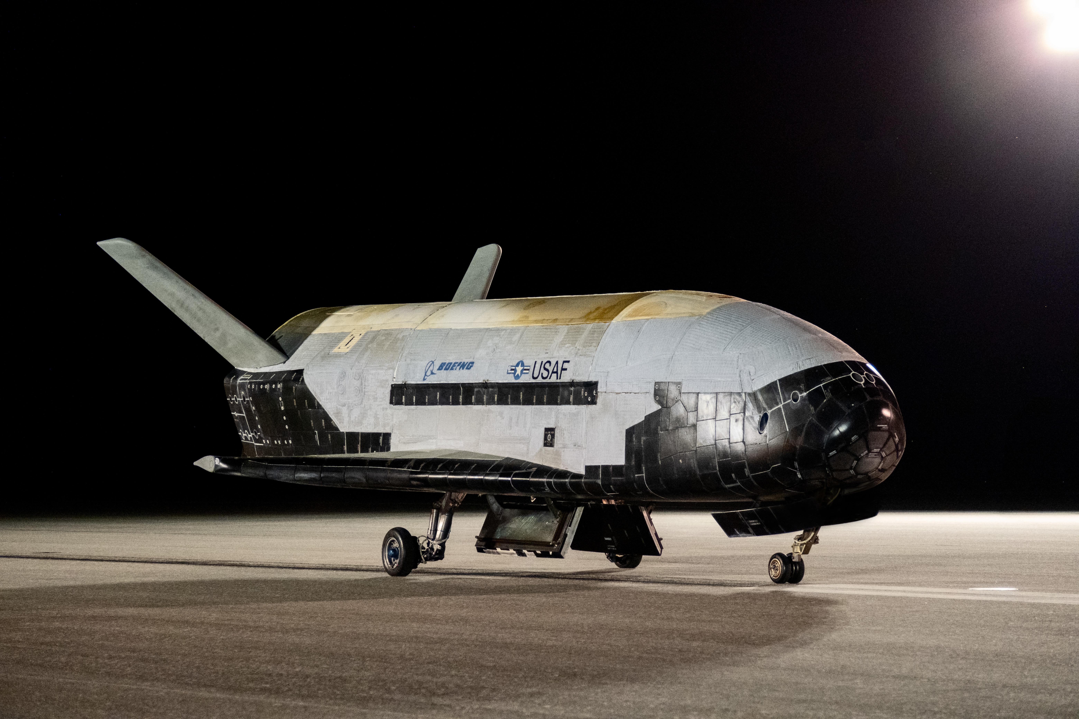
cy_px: 360
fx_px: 3836
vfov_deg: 10.7
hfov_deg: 16.0
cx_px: 540
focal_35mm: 128
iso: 12800
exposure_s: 1/250
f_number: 4
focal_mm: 85.4
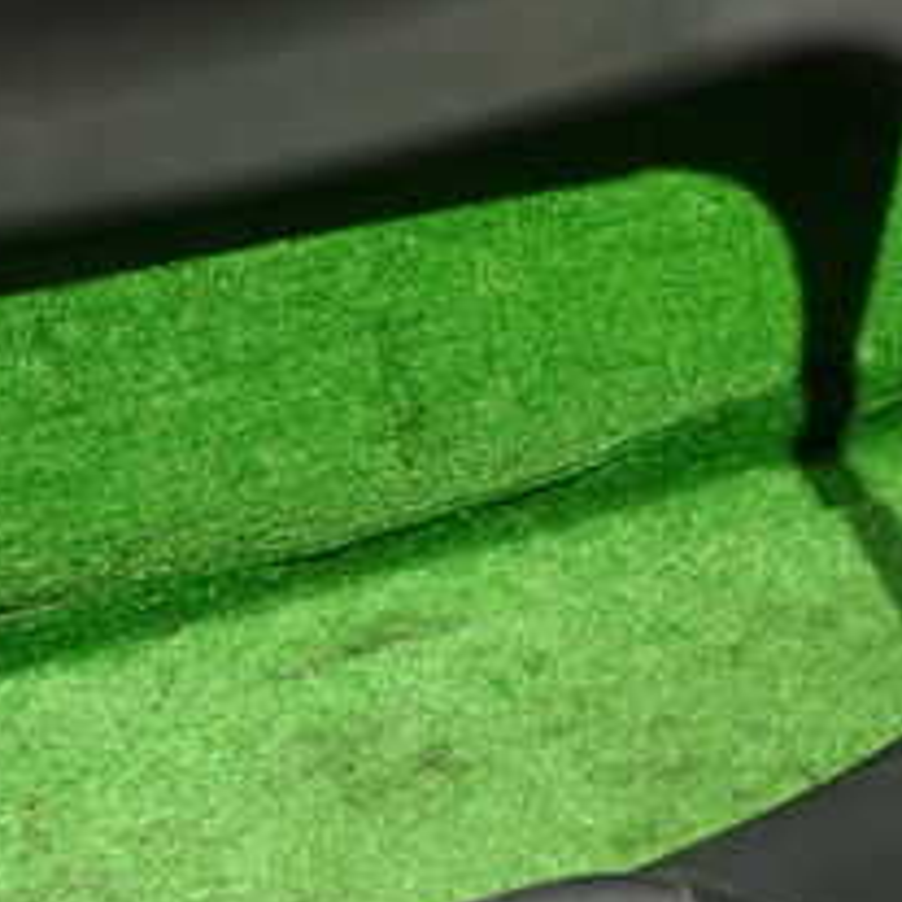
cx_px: 331
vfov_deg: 26.6
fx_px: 1887
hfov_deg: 26.8
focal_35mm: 64
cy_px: 649
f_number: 2
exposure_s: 1/30
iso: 500
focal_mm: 4.5
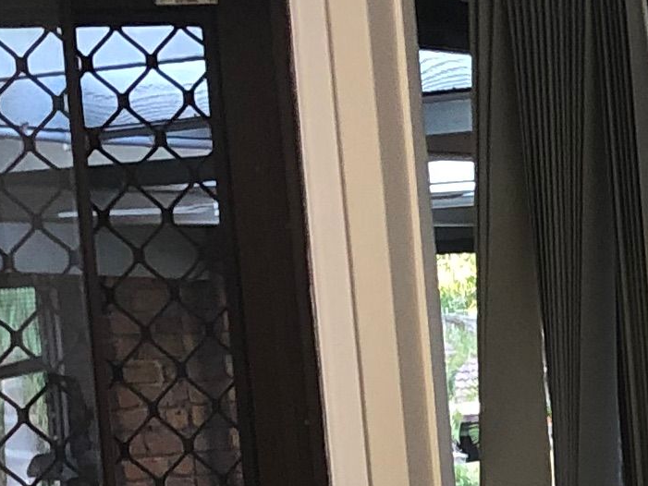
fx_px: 3014
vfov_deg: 9.0
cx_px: 1203
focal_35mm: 161
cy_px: 723
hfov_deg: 11.3
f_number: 1.8
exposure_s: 1/17
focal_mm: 3.99
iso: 64
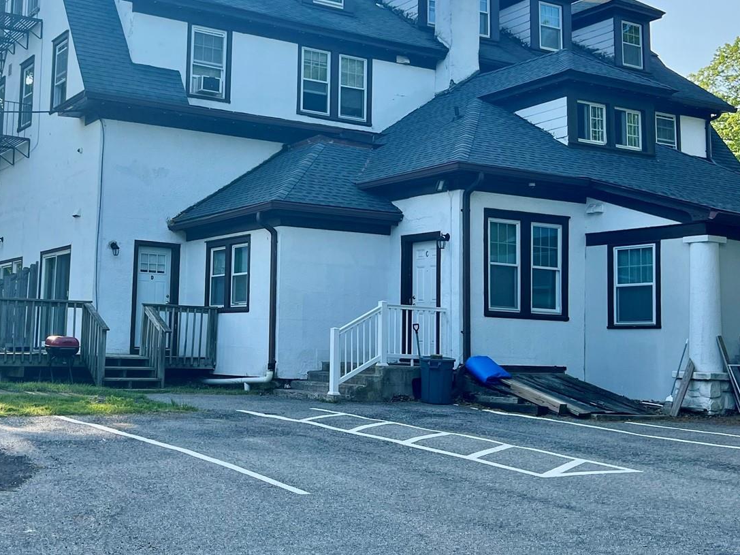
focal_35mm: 49
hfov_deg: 38.2
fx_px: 1047
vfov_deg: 29.6
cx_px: 214
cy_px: 218
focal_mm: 5.7
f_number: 1.5
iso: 50
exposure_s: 1/2299
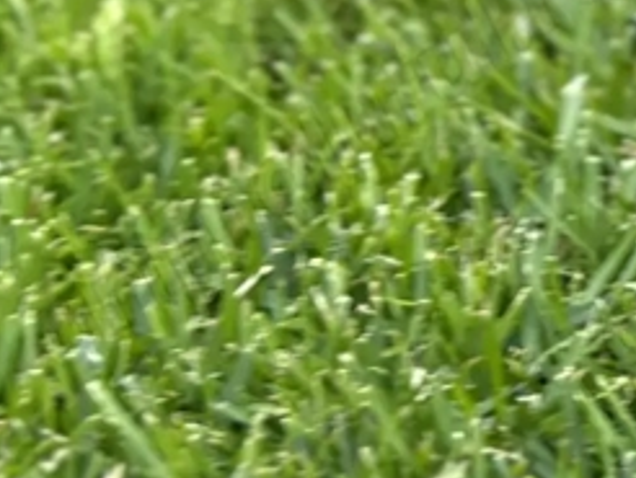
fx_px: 3586
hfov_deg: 9.5
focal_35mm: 195
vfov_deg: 7.4
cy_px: -457
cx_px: 1233
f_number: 1.78
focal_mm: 6.86
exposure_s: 1/114
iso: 125
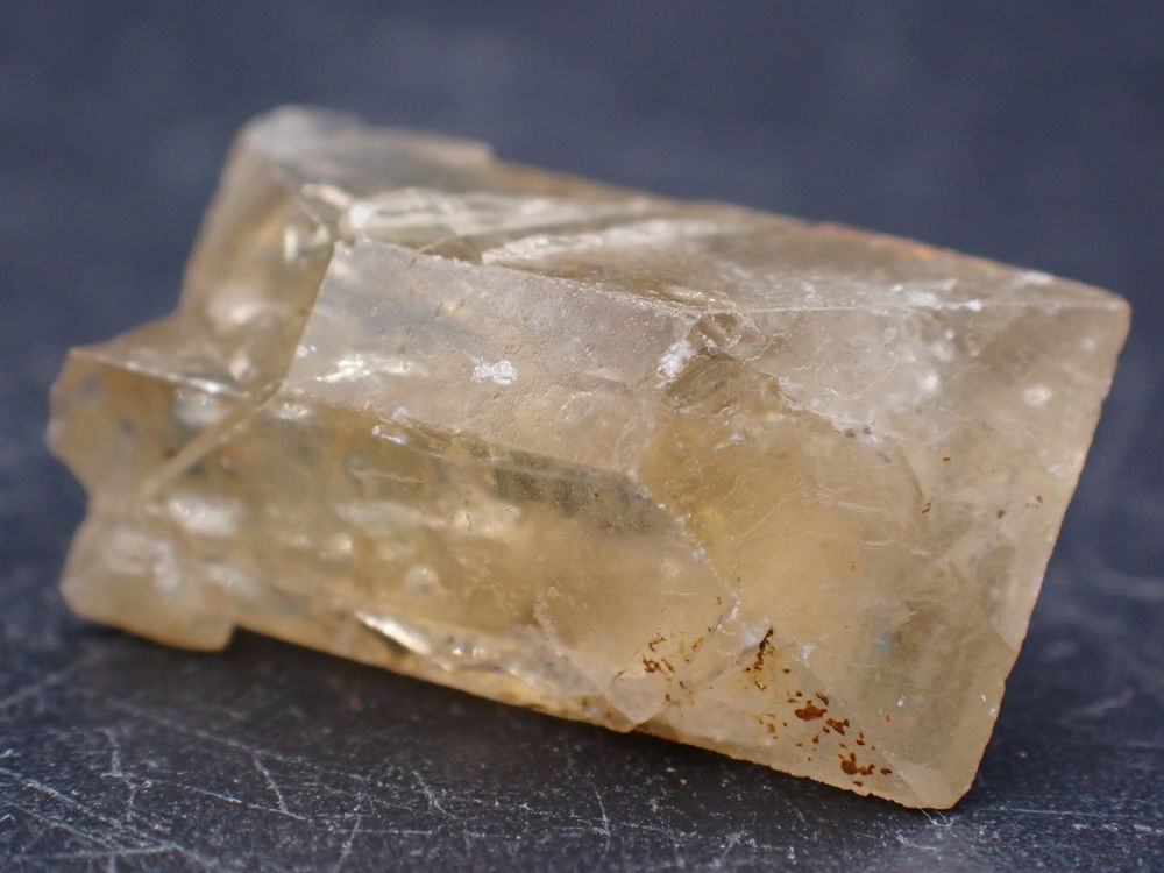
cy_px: 436
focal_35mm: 100
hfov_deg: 19.6
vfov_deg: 14.8
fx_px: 3363
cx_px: 582
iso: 400
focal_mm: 18
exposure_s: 1/400
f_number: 4.9
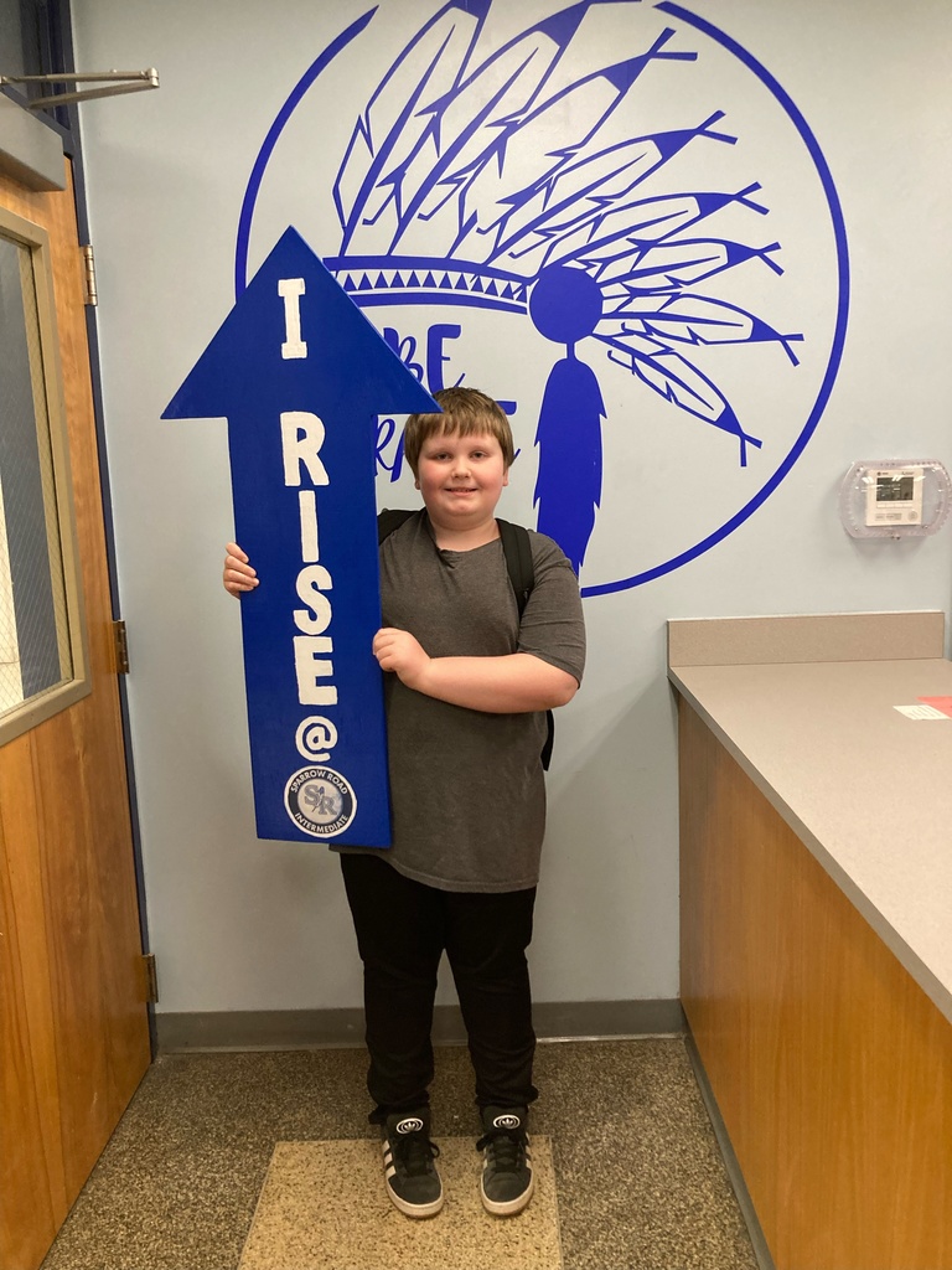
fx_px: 1027
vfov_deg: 63.4
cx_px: 476
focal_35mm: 28
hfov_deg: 49.7
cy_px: 635
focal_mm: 3.99
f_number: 1.8
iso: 200
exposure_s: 1/60
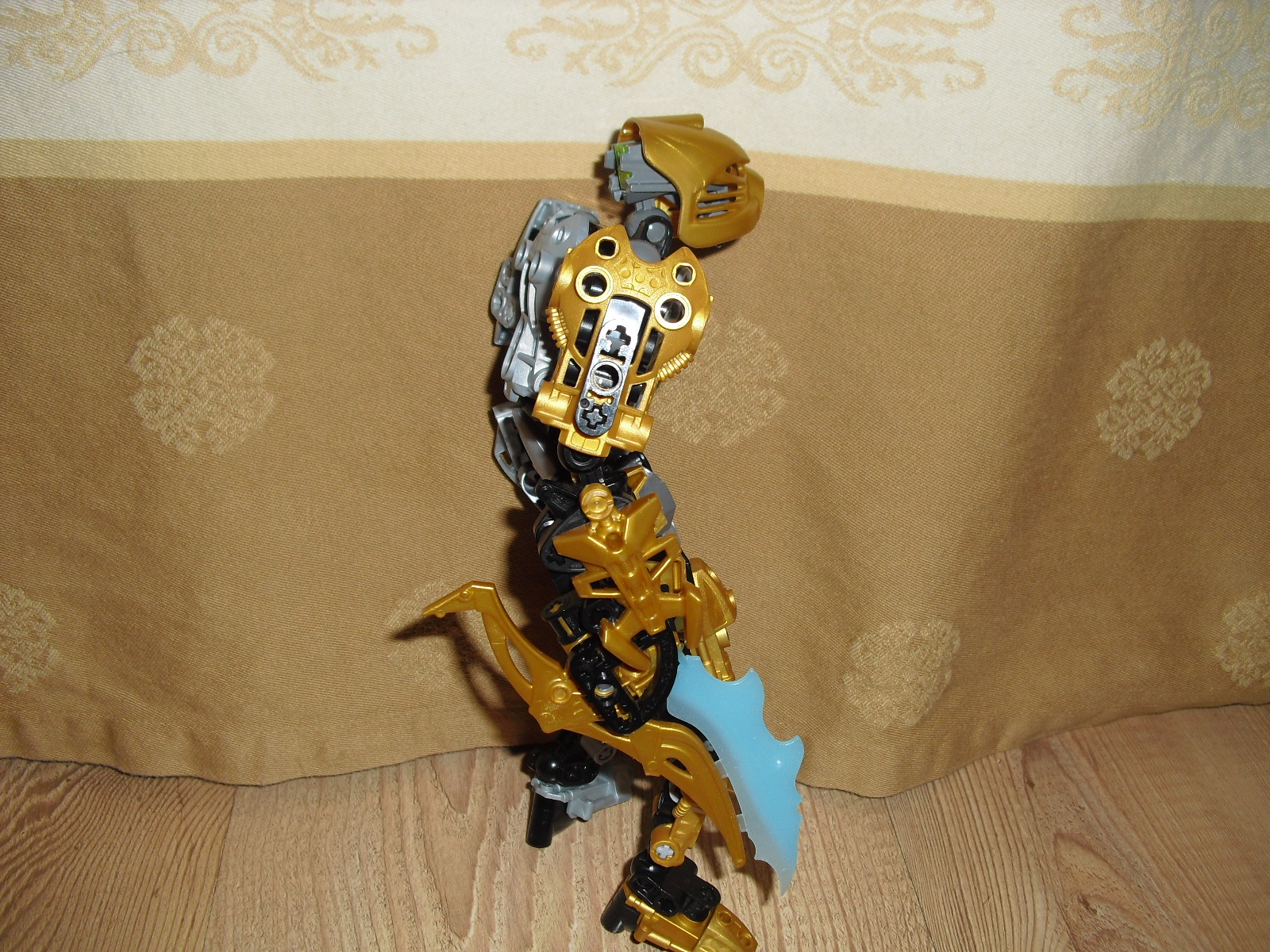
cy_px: 476
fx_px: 1321
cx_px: 635
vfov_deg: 39.7
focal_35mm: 36
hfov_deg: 51.4
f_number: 3.1
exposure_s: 1/60
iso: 100
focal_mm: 6.3
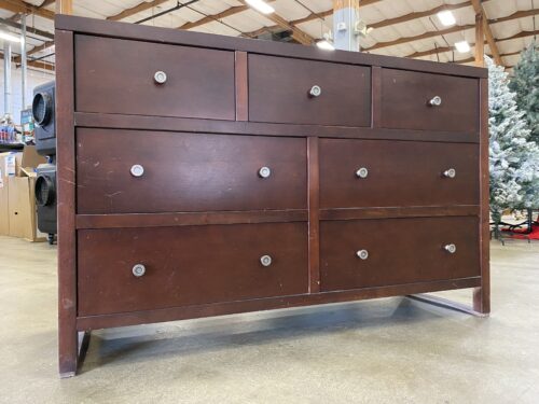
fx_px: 405
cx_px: 270
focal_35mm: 26
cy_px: 202
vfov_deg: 53.1
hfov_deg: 67.3
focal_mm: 4.25
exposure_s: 1/40
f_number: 1.8
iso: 500
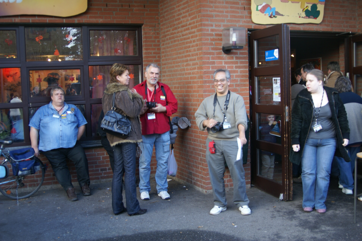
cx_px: 181
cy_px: 120
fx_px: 422
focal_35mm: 42
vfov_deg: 31.9
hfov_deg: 46.4
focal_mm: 28
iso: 200
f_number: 4
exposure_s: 1/50
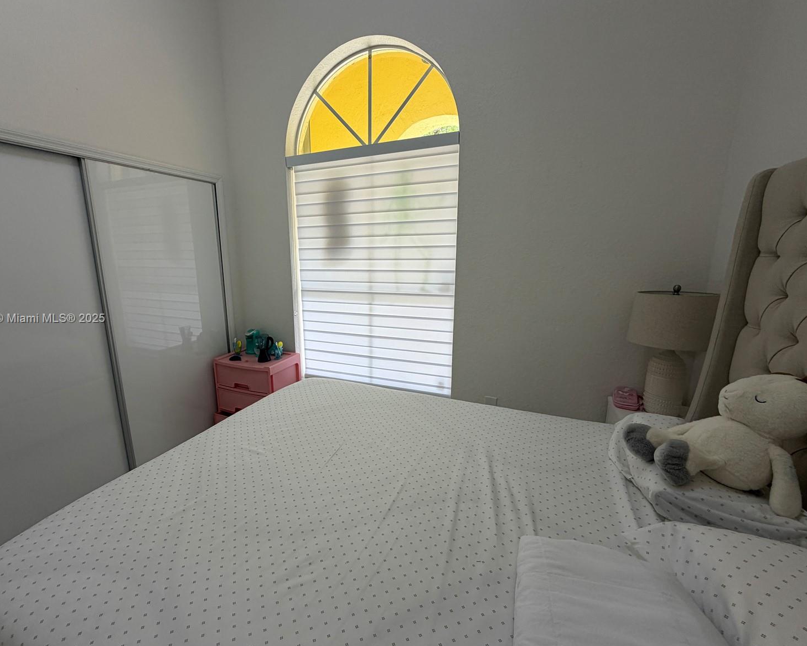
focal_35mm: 15
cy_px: 319
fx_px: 358
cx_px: 371
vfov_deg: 84.0
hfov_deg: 96.6
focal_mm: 2.22
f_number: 2.2
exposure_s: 1/121
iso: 125
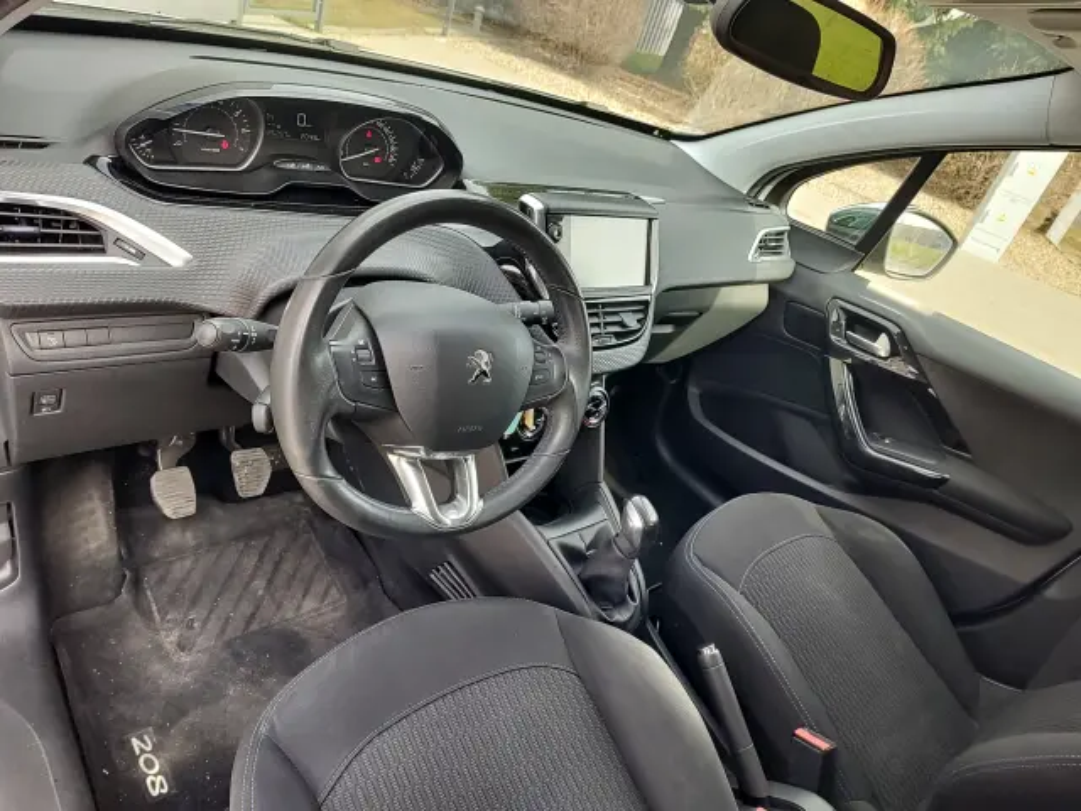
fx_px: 718
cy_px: 406
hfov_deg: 73.9
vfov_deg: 58.9
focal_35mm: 23
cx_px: 540
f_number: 1.8
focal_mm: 5.56
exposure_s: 1/177
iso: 100
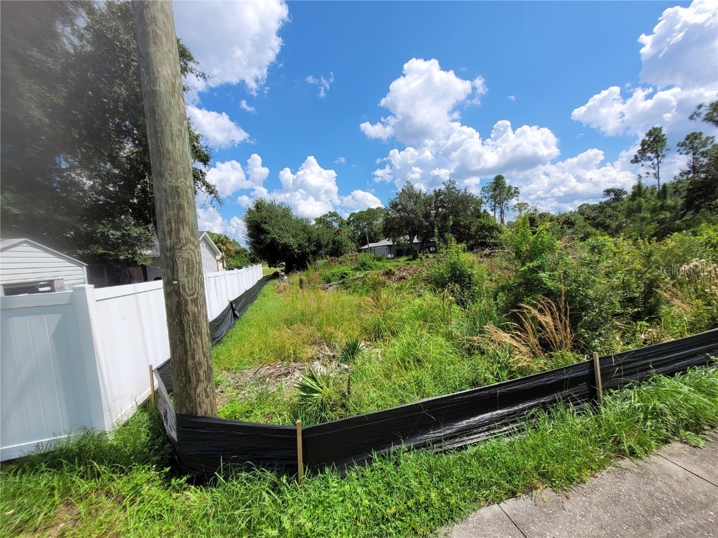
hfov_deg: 106.2
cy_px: 269
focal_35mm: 13
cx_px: 359
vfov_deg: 89.9
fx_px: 270
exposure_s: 1/1904
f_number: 2.2
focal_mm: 1.74
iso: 40
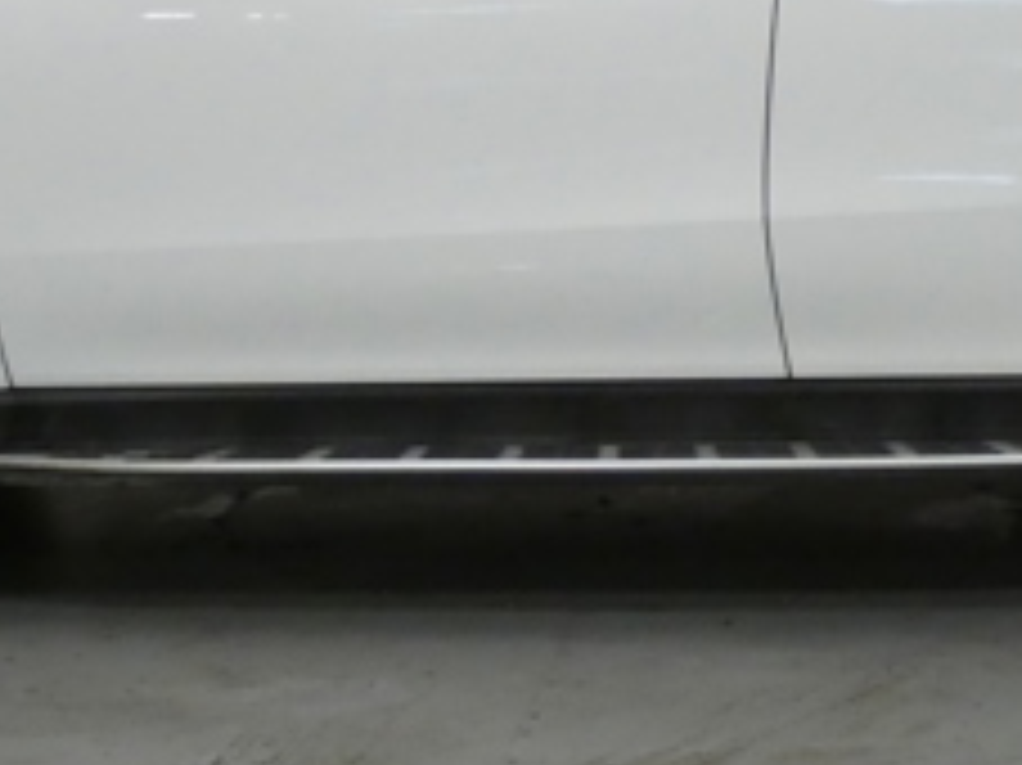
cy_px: 274
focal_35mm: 134
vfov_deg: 11.0
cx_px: 639
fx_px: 3954
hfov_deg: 14.7
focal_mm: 6.8
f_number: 3.5
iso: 640
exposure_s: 1/80
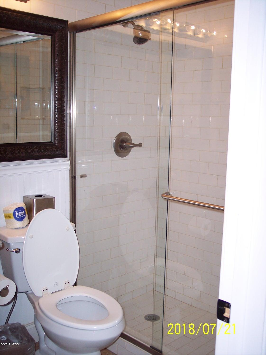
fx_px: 400
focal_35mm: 39
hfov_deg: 36.8
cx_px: 133
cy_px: 178
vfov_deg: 47.9
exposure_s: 1/60
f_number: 2.8
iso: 100
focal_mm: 8
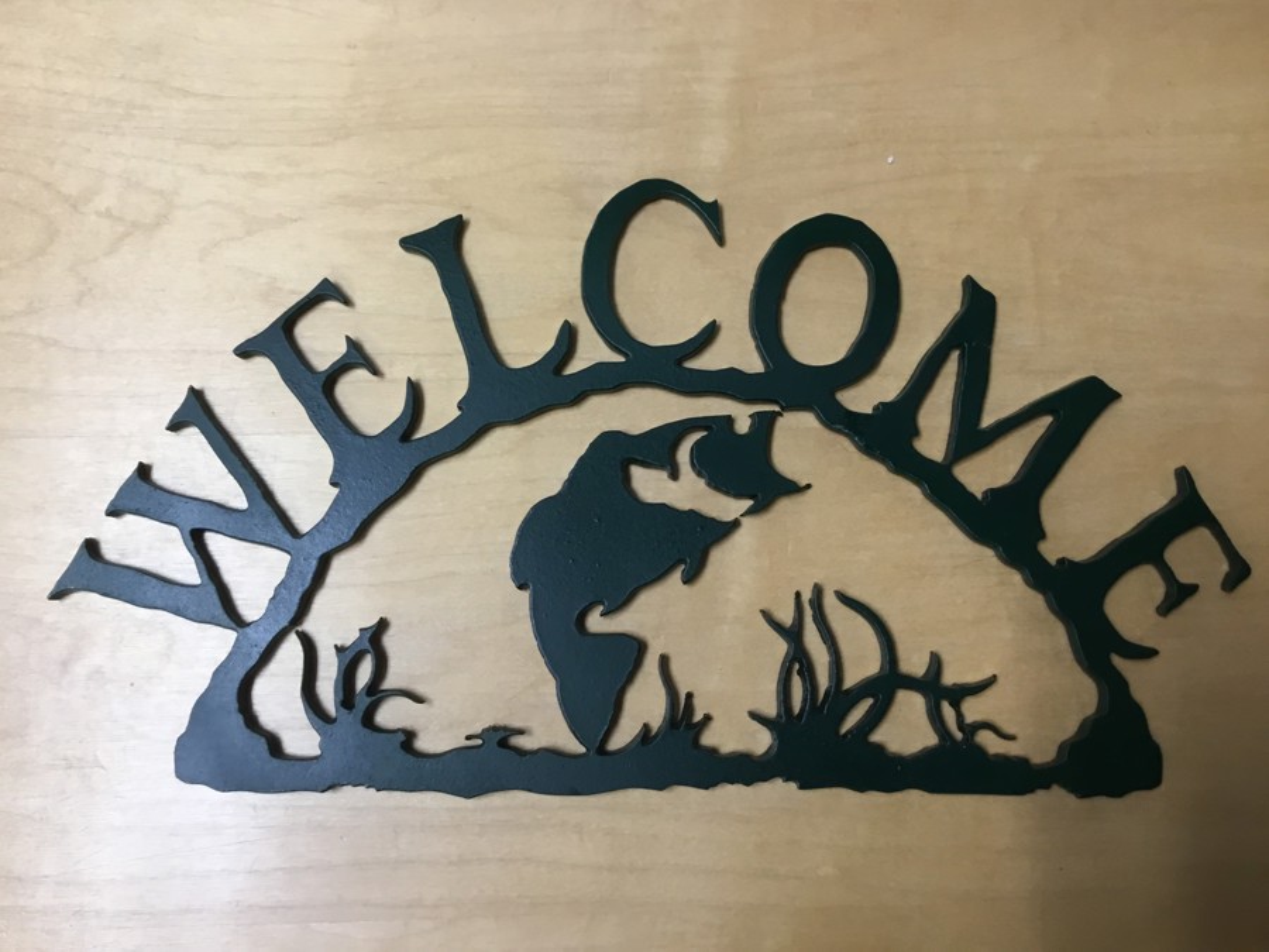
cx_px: 634
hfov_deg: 58.4
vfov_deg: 45.4
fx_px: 1136
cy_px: 476
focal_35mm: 31
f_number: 2.4
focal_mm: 3.3
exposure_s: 1/30
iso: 64
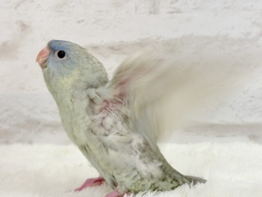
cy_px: 98
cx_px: 131
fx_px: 394
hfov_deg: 36.8
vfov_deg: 28.0
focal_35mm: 52
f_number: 1.6
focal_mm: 5.96
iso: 80
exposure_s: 1/100
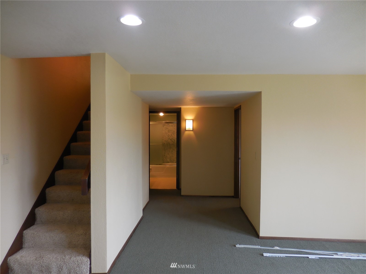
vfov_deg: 54.9
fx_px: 264
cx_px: 183
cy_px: 137
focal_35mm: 25
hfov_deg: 69.4
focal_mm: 4.5
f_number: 3.3
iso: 125
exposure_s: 1/30
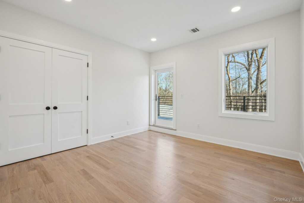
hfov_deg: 96.7
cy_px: 102
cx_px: 152
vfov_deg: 73.8
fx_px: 135
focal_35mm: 16
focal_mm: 16
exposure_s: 1/30
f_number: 8
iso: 200
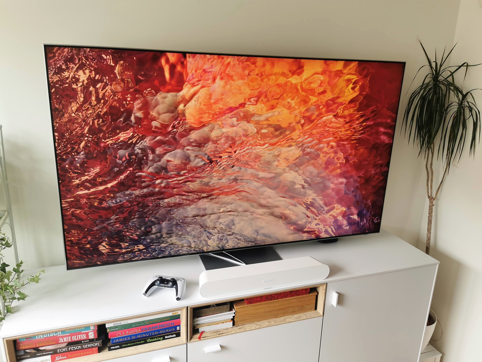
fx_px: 376
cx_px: 241
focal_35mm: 27
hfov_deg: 65.3
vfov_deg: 51.4
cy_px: 181
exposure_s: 1/100
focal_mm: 5.56
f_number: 1.6
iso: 64
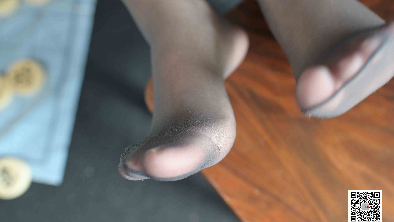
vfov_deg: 32.0
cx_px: 198
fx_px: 387
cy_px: 101
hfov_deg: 54.0
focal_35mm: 37
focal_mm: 35
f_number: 3.5
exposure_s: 1/125
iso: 800
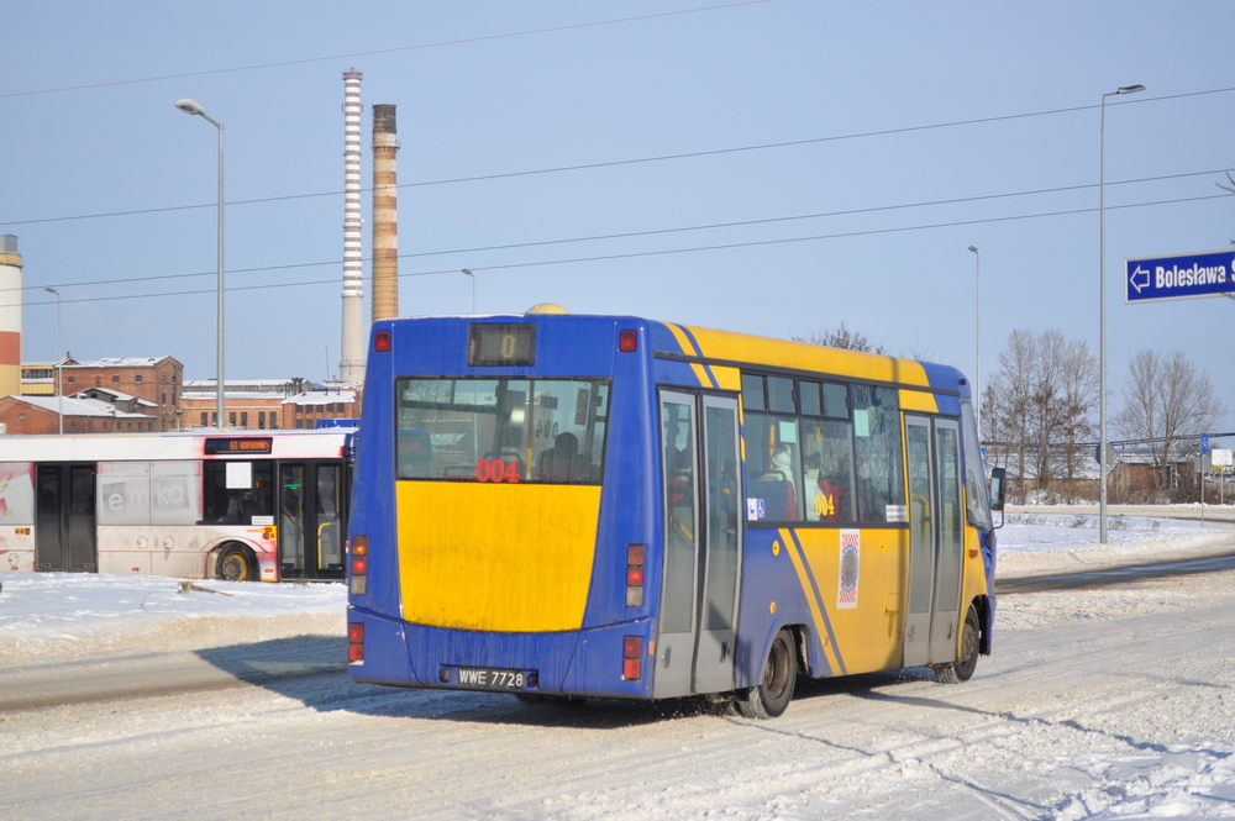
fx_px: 2828
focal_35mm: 82
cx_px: 618
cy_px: 410
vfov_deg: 16.5
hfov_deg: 24.6
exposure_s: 1/1600
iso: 400
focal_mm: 55
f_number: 7.1
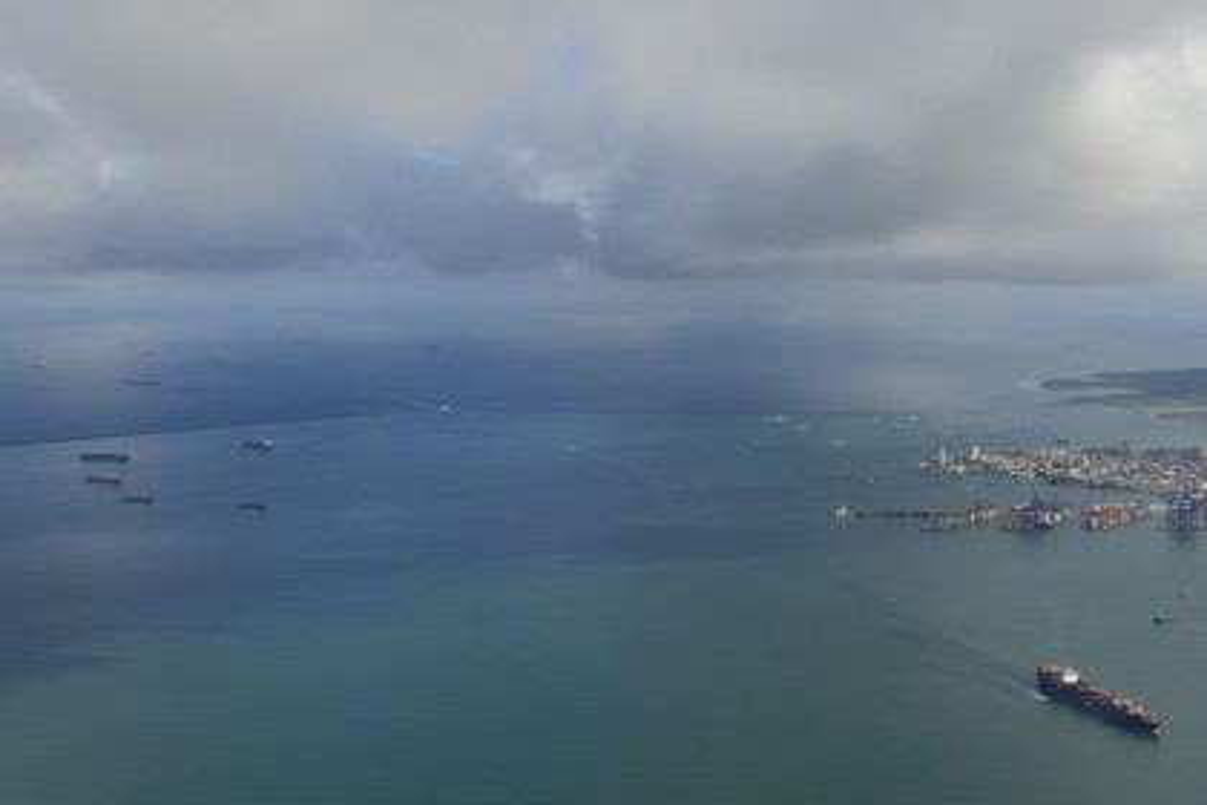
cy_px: 402
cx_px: 604
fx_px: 1509
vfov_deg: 29.9
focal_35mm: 45
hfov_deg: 43.6
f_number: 13
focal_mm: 45
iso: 200
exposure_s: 1/500
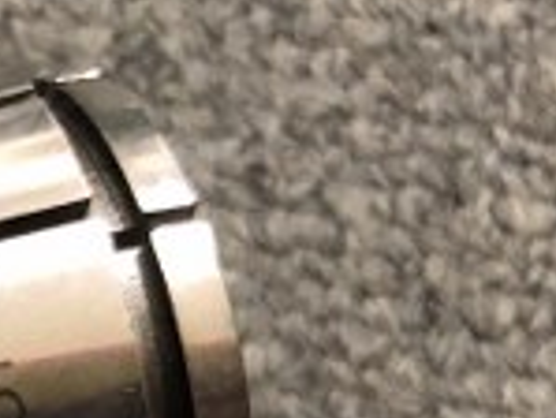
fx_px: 1816
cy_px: 575
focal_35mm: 113
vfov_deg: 12.6
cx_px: -403
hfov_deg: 15.3
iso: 80
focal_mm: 3.99
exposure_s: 1/7
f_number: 1.8
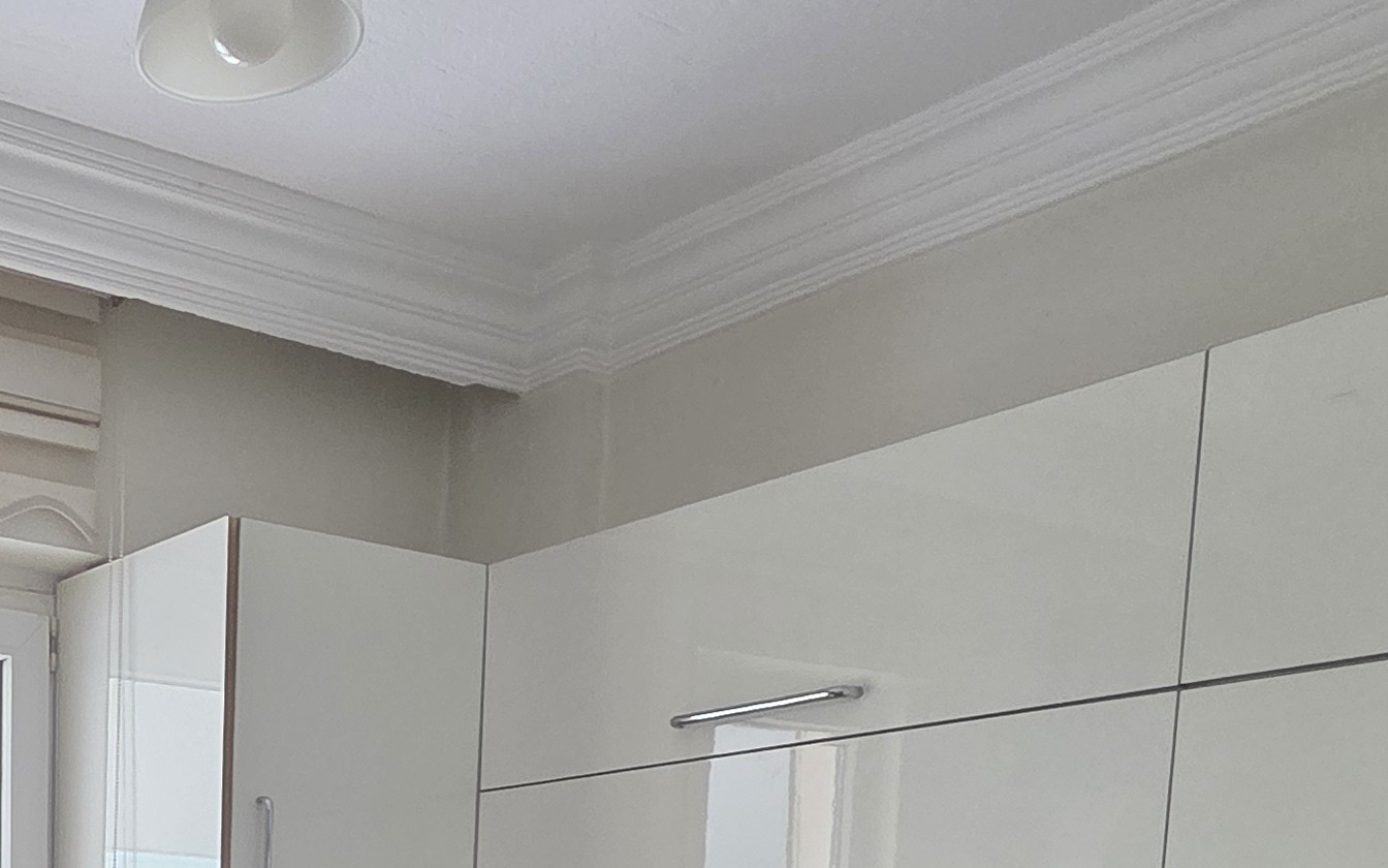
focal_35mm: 41
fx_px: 1551
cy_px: 1217
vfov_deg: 25.4
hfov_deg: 40.0
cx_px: -107
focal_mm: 2.2
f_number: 2.2
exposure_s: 1/50
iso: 400
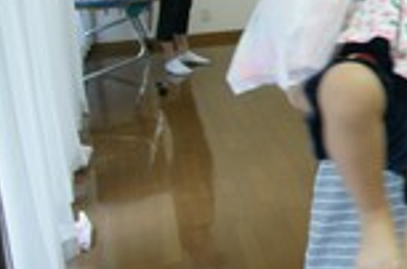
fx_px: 744
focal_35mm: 66
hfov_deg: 26.8
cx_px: 500
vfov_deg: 19.8
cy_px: -7
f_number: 3.5
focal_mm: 16
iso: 800
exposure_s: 1/125
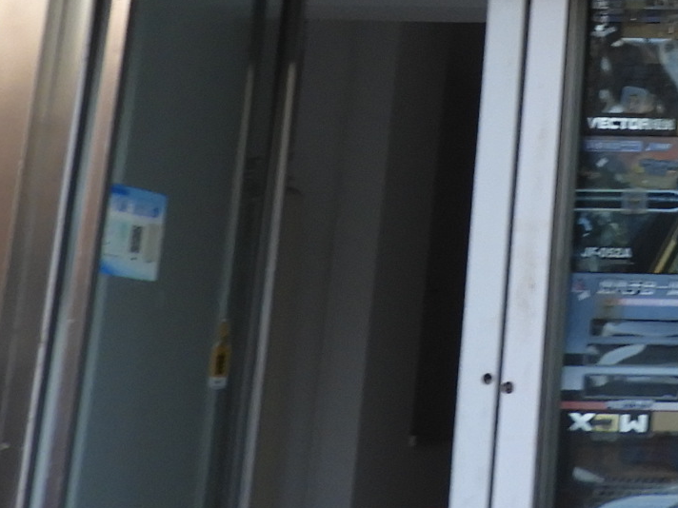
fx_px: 2154
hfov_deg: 16.7
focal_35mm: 110
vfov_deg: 12.5
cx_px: 935
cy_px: -362
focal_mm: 4.3
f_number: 3.3
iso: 100
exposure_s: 1/80
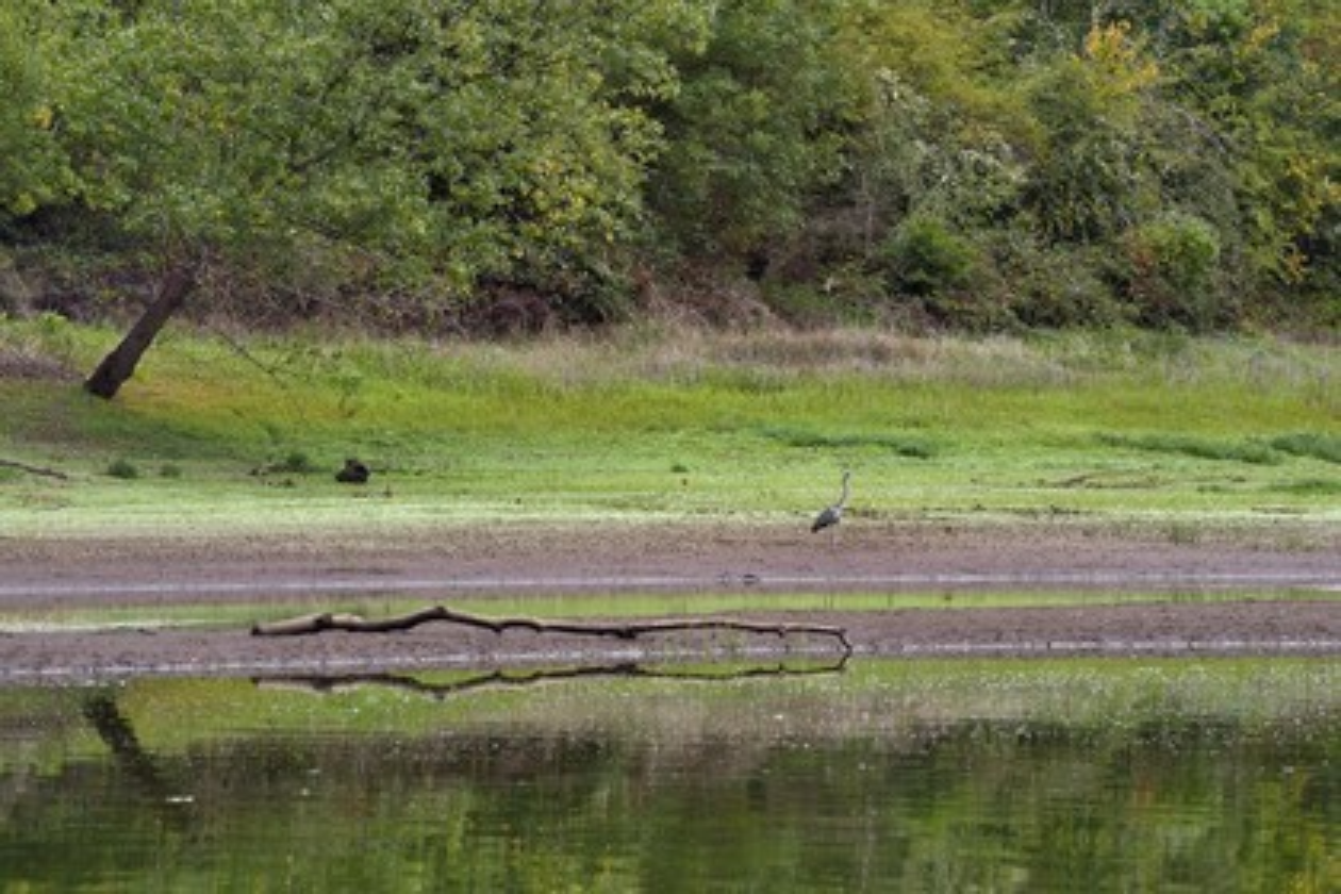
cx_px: 670
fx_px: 7449
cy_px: 447
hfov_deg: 10.3
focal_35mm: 200
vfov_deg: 6.9
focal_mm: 200
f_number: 11
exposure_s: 1/400
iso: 800
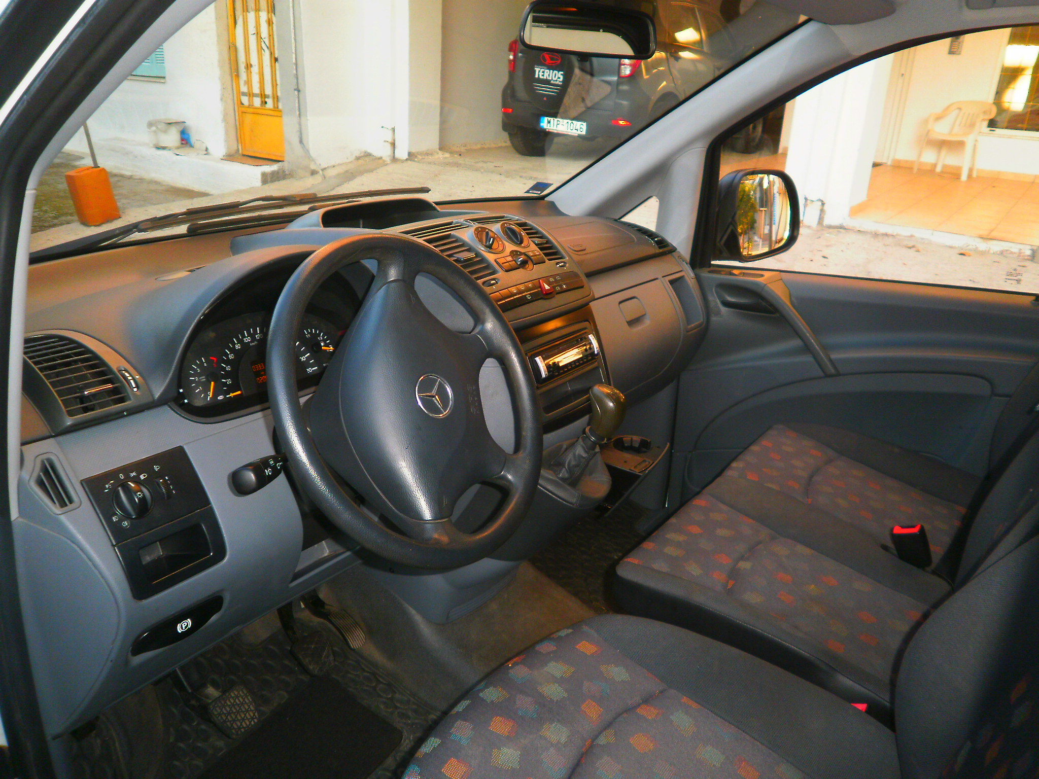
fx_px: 780
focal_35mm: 26
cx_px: 520
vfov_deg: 53.1
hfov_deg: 67.3
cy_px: 390
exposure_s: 1/100
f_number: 2.6
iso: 100
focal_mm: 4.65
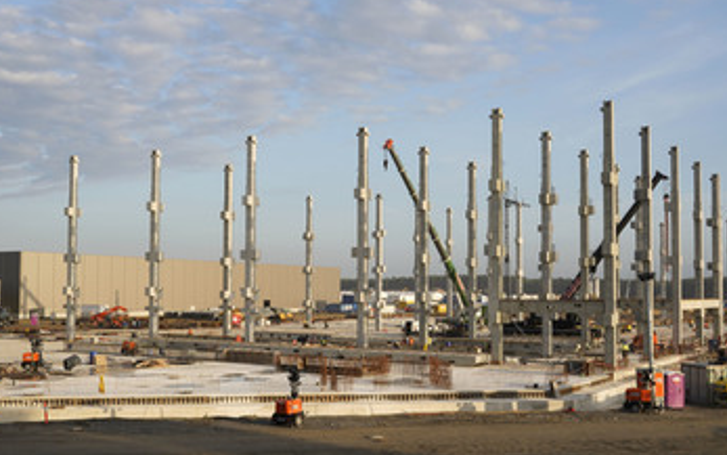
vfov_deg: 28.6
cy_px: 252
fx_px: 892
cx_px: 290
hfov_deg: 44.1
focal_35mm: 45
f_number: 11
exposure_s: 1/250
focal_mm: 34
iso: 320
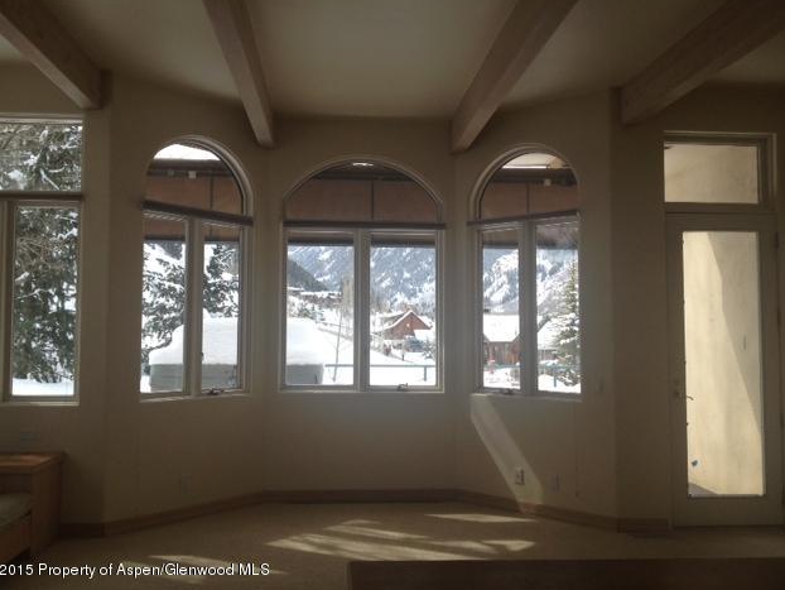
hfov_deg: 51.3
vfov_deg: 39.7
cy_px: 292
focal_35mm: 36
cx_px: 384
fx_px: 817
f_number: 2.4
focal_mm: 4.28
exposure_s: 1/778
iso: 50
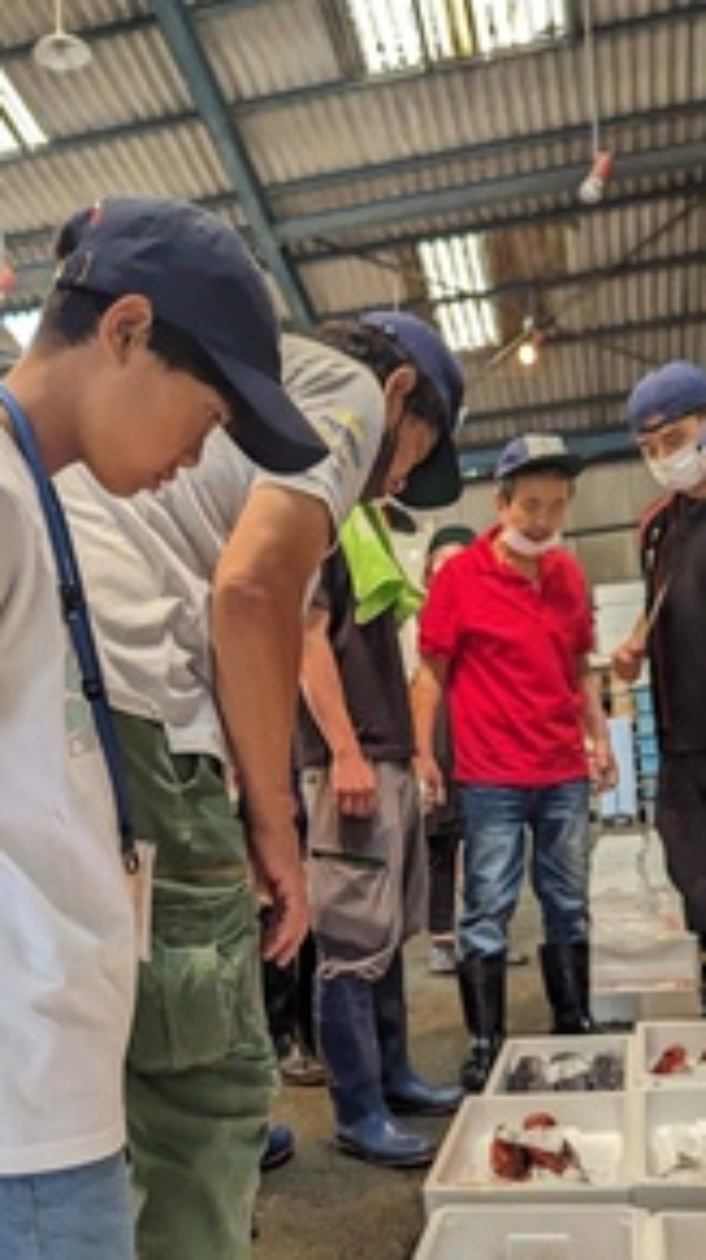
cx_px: 368
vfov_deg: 54.2
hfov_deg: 32.7
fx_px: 1202
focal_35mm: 36
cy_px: 840
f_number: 1.85
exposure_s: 1/240
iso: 513
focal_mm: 6.81
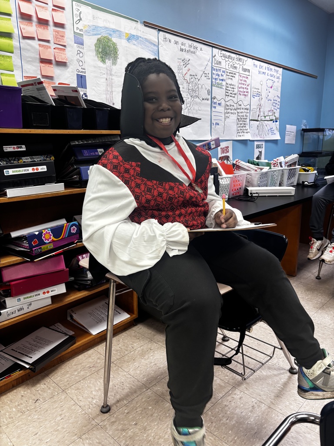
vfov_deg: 67.3
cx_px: 167
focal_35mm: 26
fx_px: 334
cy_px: 223
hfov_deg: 53.1
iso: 125
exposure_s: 1/120
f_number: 1.6
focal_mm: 5.96
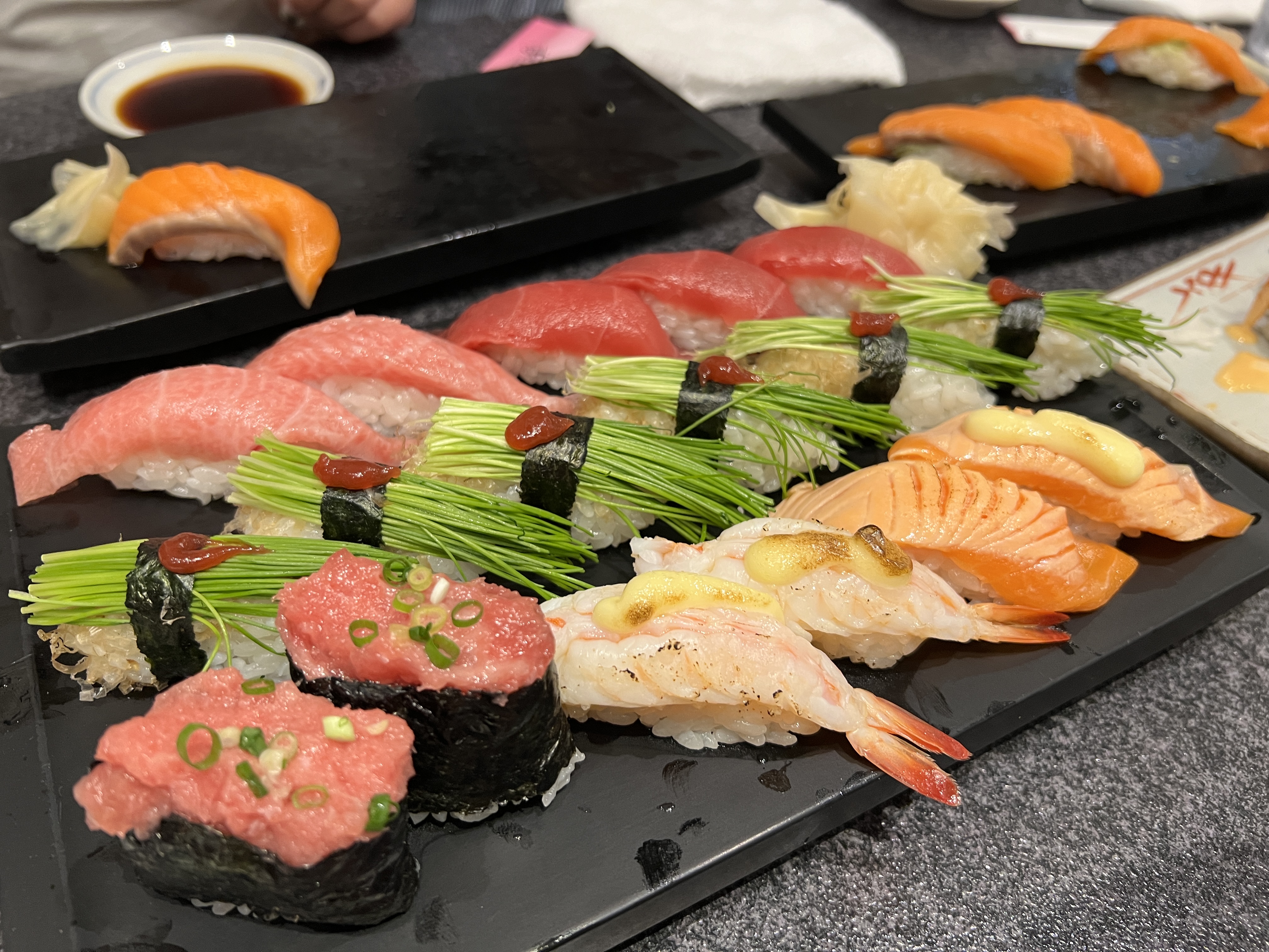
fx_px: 953
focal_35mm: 26
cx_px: 634
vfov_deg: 53.1
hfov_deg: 67.3
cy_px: 476
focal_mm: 5.7
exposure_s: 1/50
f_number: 1.5
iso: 200
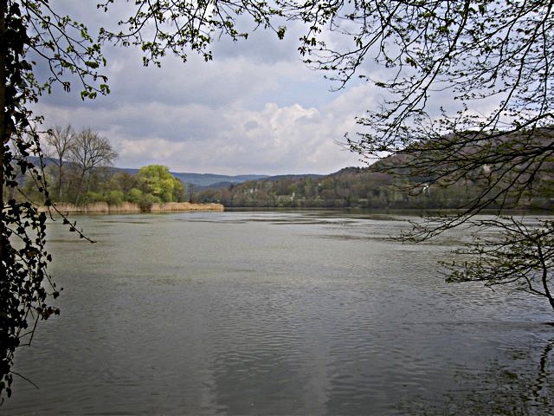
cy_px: 208
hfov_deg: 54.0
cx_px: 277
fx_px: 544
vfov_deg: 41.8
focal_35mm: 34
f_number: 4.7
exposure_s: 1/500
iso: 50
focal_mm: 5.6
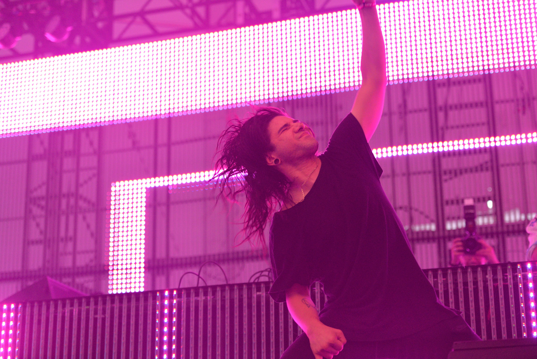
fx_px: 1045
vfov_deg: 19.5
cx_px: 268
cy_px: 180
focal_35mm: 70
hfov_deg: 28.8
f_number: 2.8
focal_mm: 70
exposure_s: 1/200
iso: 4000
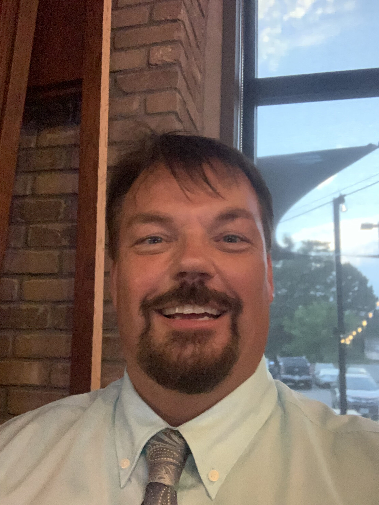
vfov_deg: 56.8
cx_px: 190
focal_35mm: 32
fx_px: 467
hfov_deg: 44.2
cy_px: 252
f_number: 2.2
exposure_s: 1/15
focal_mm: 2.87
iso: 1250
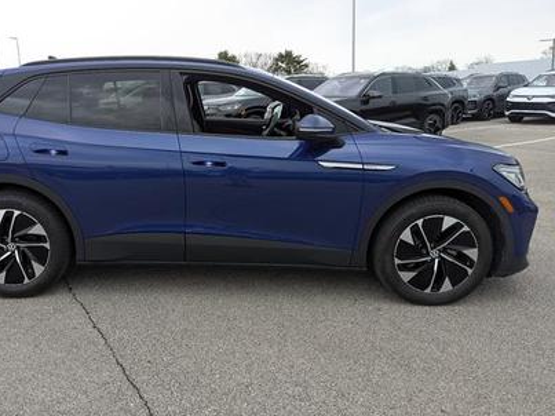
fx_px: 481
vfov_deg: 46.7
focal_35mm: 30
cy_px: 191
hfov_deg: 59.5
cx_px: 220
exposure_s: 1/115
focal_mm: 6.81
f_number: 1.85
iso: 262
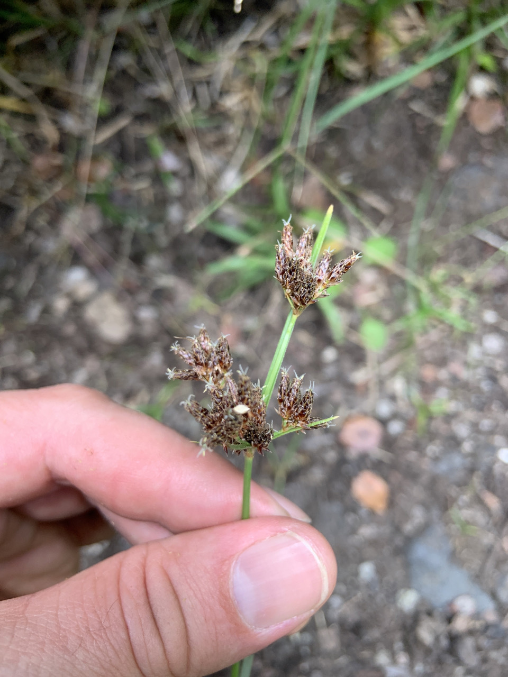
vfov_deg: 67.3
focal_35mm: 26
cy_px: 338
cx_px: 254
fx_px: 509
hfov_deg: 53.1
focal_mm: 4.25
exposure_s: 1/121
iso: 64
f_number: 1.8
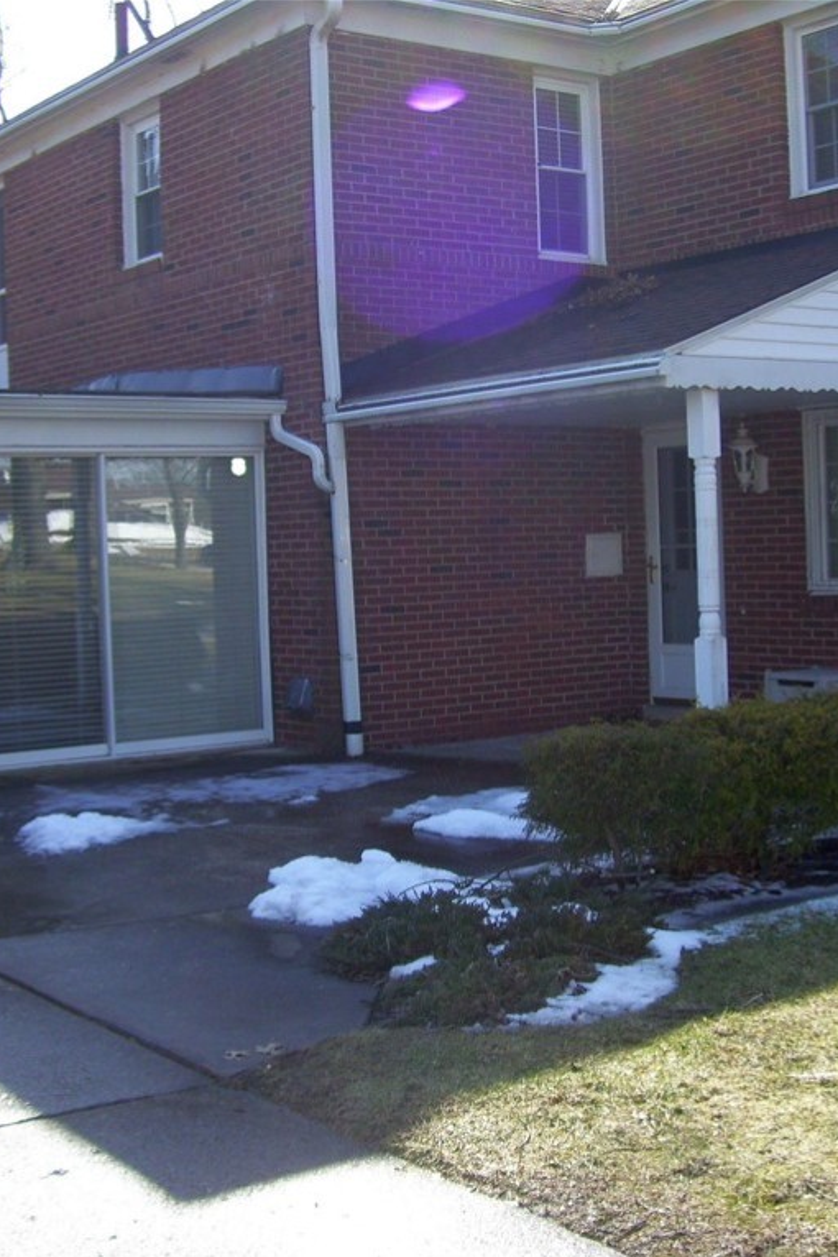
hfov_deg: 27.0
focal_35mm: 50
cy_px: 629
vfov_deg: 39.6
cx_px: 455
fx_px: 1746
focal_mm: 6
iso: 80
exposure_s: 1/400
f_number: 2.7
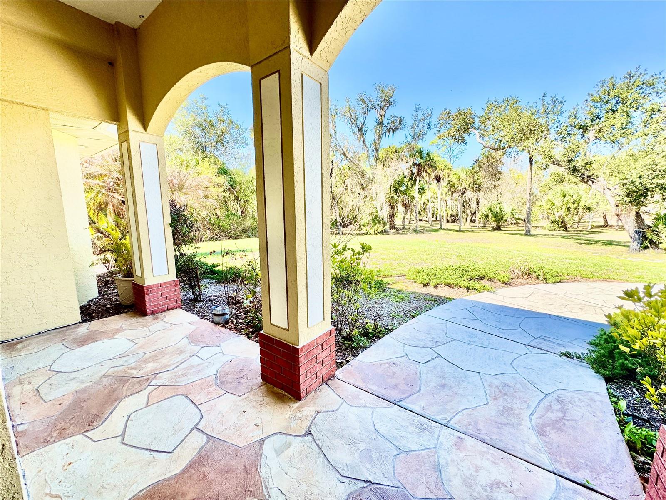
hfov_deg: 102.1
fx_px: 269
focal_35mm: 14
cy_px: 250
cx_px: 333
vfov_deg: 85.7
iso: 40
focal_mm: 2.22
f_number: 2.2
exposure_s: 1/470
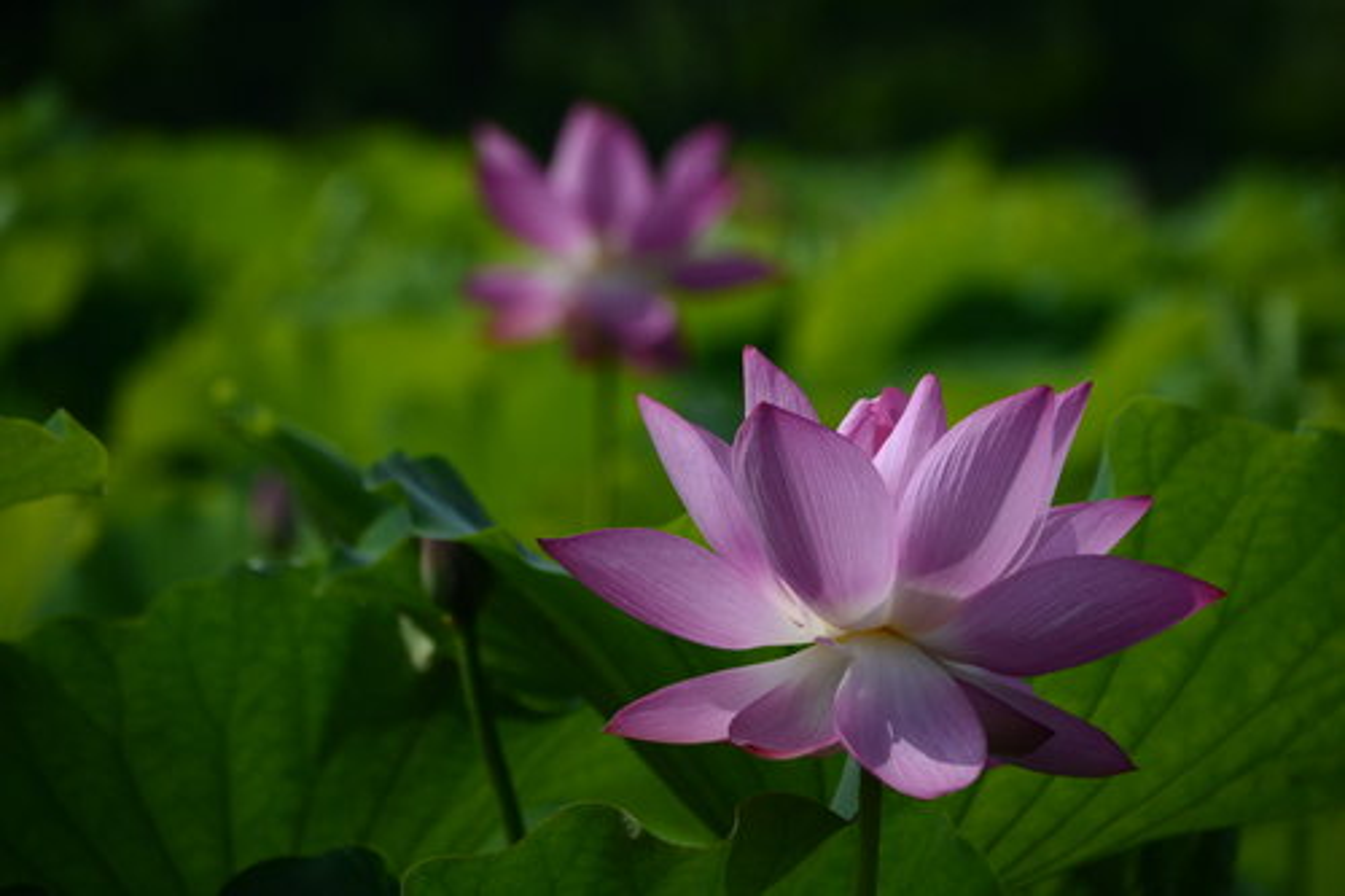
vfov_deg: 6.8
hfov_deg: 10.2
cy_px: 448
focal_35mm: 202
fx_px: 7563
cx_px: 672
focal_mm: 135
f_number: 6.3
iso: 800
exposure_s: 1/1600
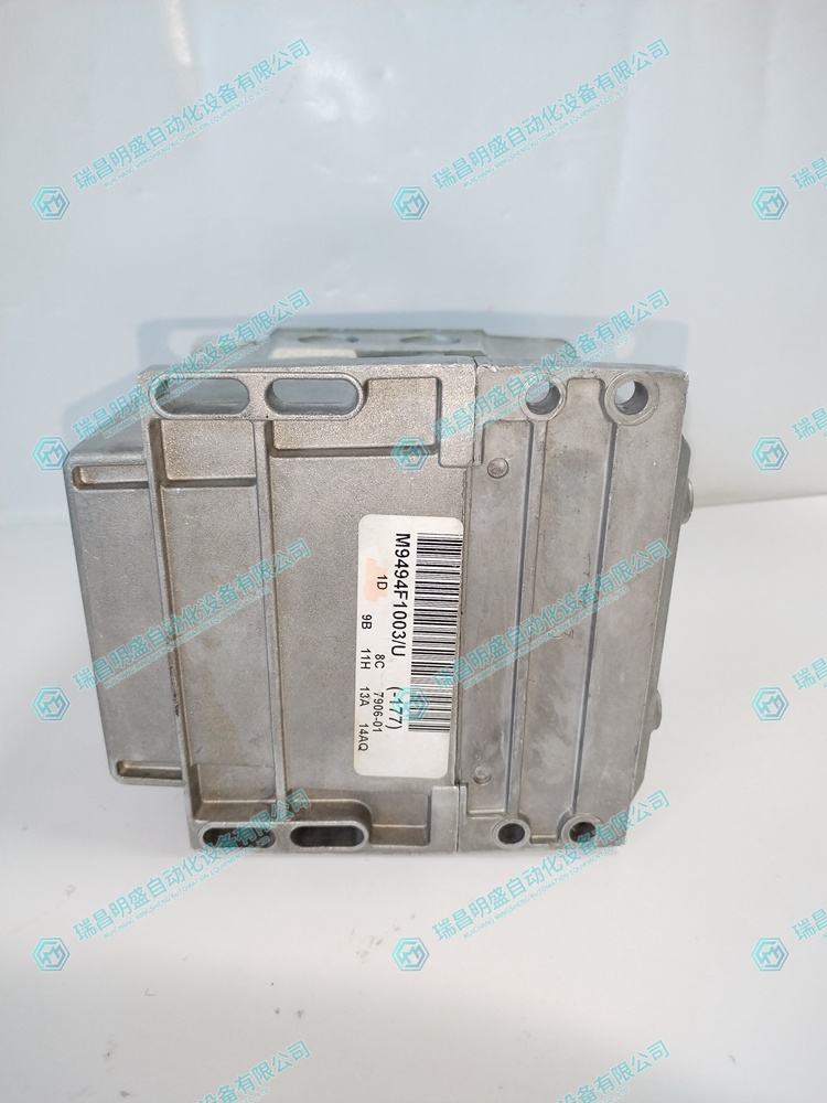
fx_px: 828
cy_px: 552
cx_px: 414
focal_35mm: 26
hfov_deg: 53.1
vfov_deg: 67.3
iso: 400
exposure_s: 1/50
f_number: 1.8
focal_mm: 4.75
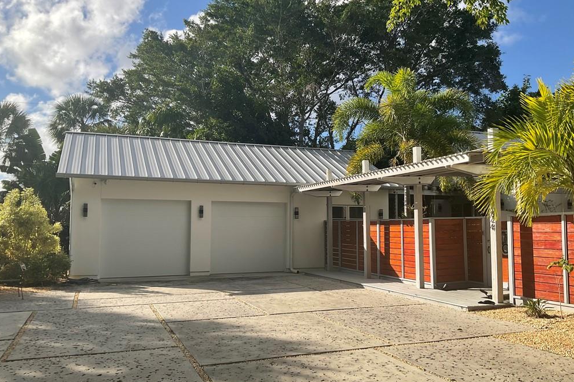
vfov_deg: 42.3
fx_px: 494
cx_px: 292
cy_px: 193
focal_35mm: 31
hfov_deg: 60.3
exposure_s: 1/1534
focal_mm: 3
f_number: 1.8
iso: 16
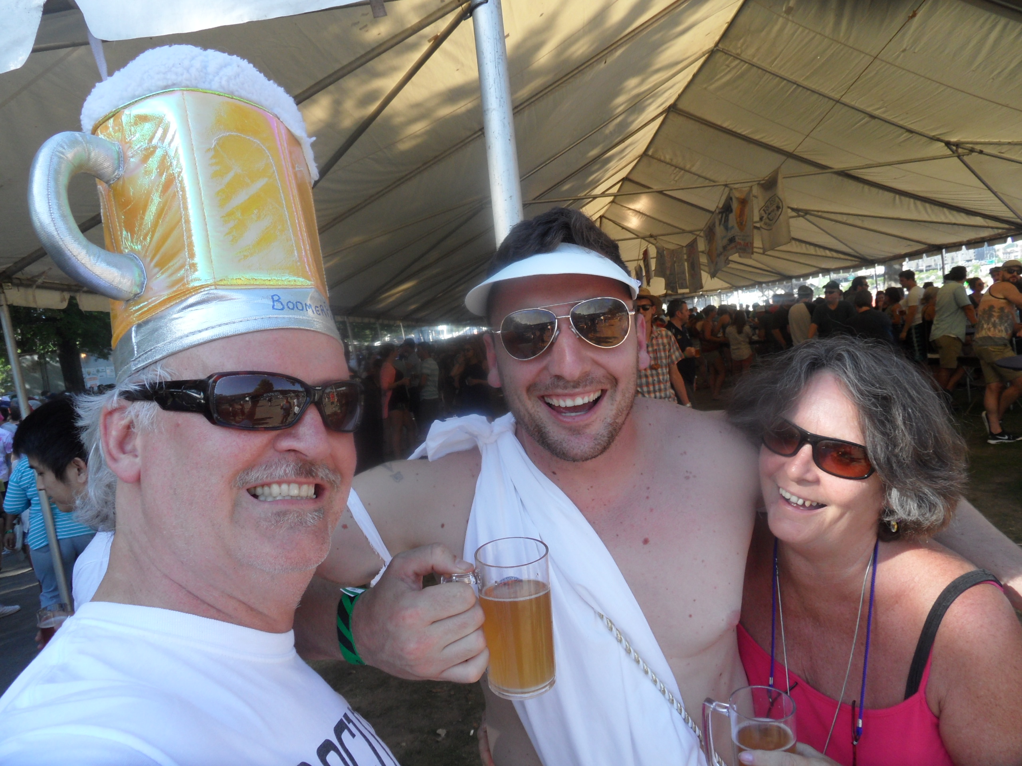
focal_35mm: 24
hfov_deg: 71.6
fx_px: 709
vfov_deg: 56.8
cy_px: 383
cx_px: 511
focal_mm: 3.9
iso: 80
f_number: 3.2
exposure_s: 1/180
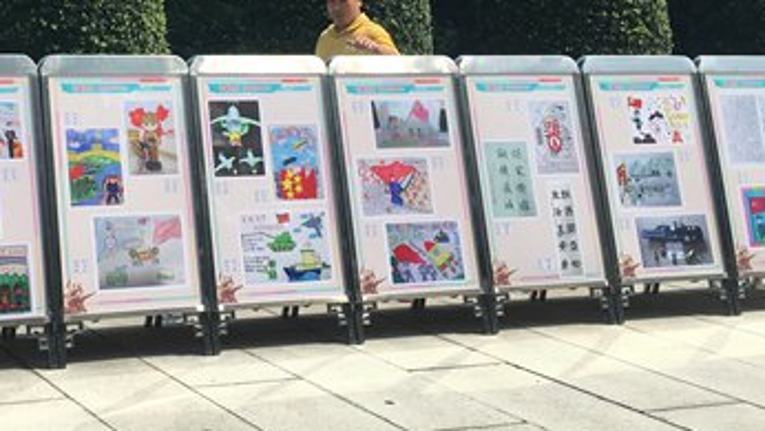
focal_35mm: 73
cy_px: 11
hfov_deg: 28.0
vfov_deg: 16.3
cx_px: 102
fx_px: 1481
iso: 25
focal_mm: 4.15
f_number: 2.2
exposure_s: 1/1304
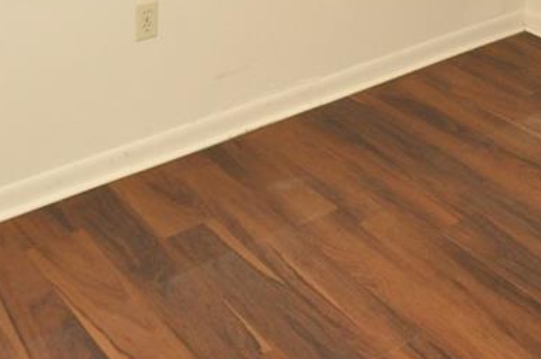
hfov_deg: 31.4
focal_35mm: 63
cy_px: -258
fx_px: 946
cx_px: 403
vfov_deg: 17.9
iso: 800
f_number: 4
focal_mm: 10
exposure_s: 1/60
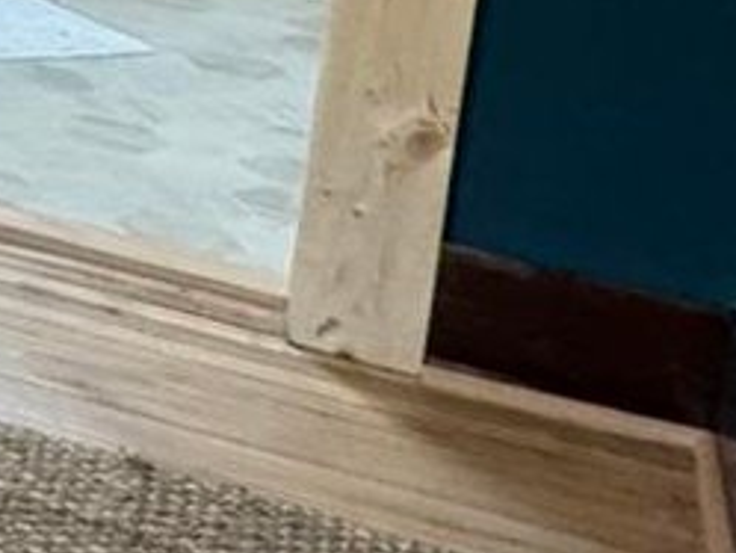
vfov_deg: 15.5
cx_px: -1216
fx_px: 1808
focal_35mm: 85
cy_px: -371
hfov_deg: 13.3
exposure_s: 1/60
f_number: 2.2
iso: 500
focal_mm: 2.22
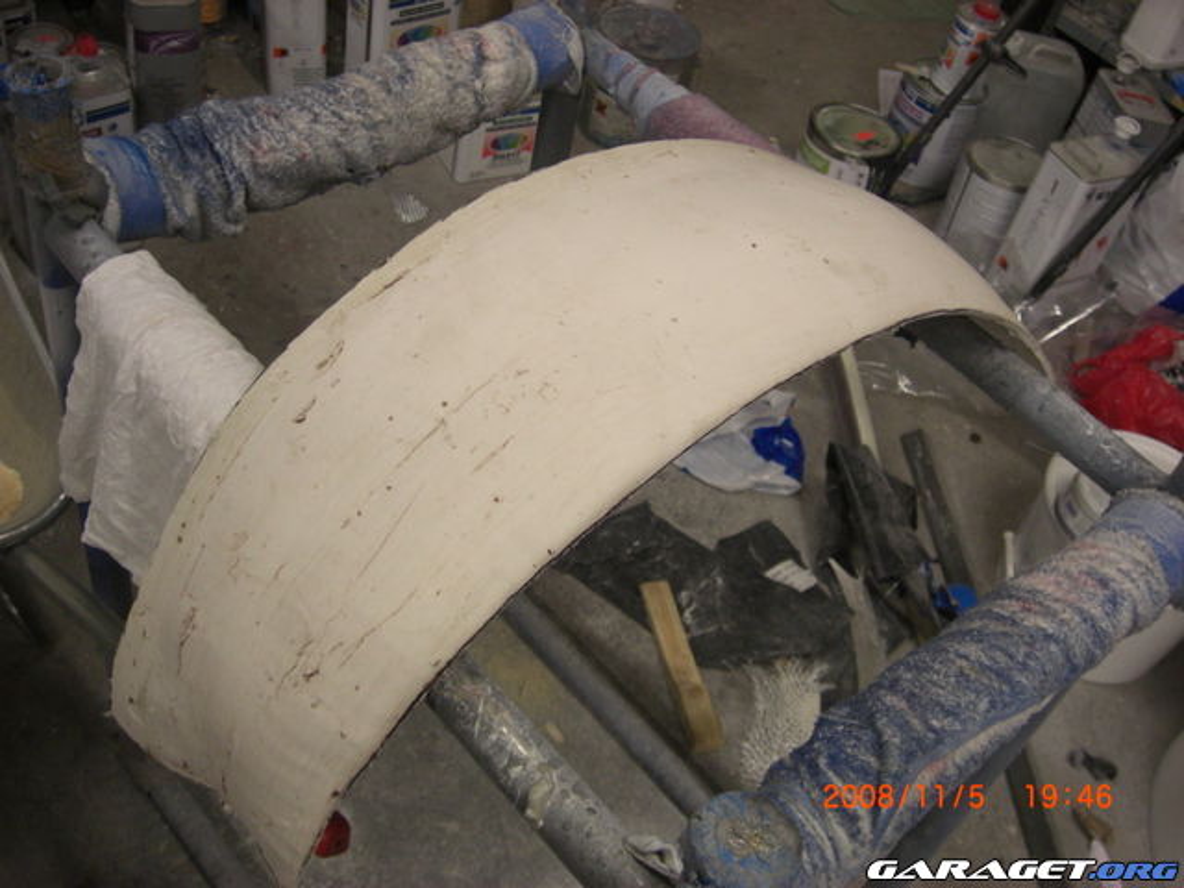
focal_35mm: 38
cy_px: 444
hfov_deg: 49.0
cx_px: 592
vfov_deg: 37.7
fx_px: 1300
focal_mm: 7.9
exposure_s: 1/50
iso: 400
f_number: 2.8
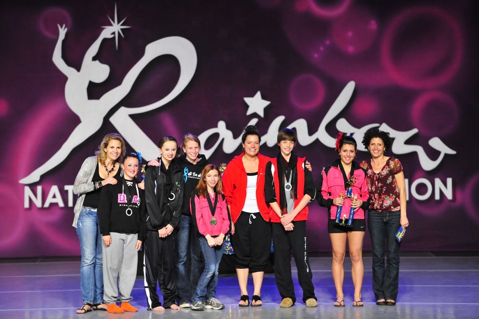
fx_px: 2459
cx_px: 240
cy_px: 160
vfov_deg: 7.4
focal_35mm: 185
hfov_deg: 11.1
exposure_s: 1/640
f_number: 2.8
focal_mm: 185
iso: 4000
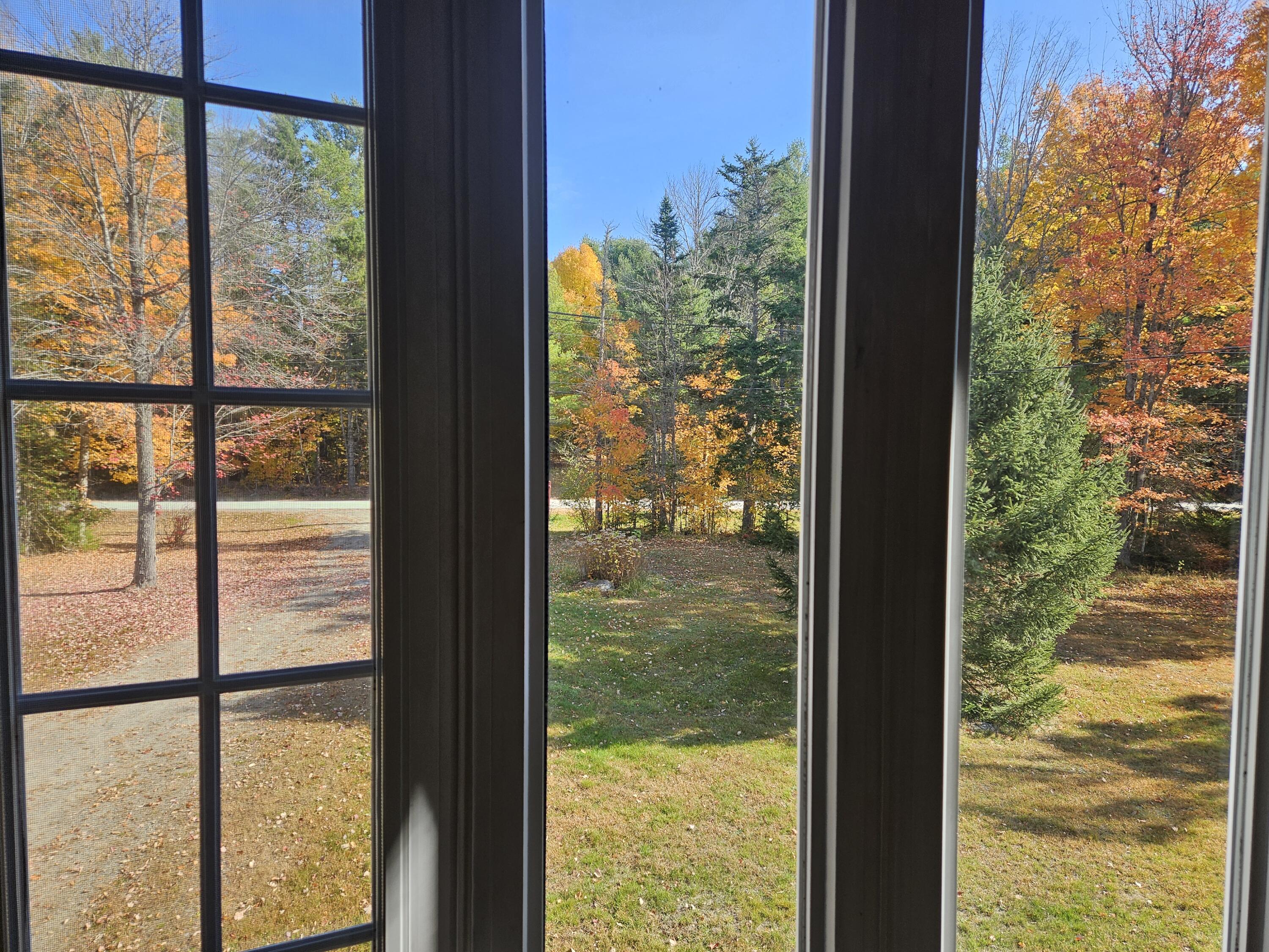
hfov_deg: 73.9
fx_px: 843
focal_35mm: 23
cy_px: 476
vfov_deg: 58.9
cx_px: 634
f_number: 1.8
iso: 25
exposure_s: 1/377
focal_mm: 5.4
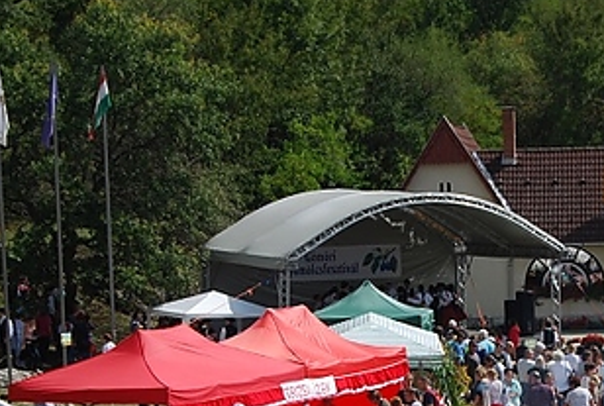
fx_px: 2052
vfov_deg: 11.2
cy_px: 382
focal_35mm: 122
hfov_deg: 16.7
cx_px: 441
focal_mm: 38
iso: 100
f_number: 9
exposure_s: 1/320
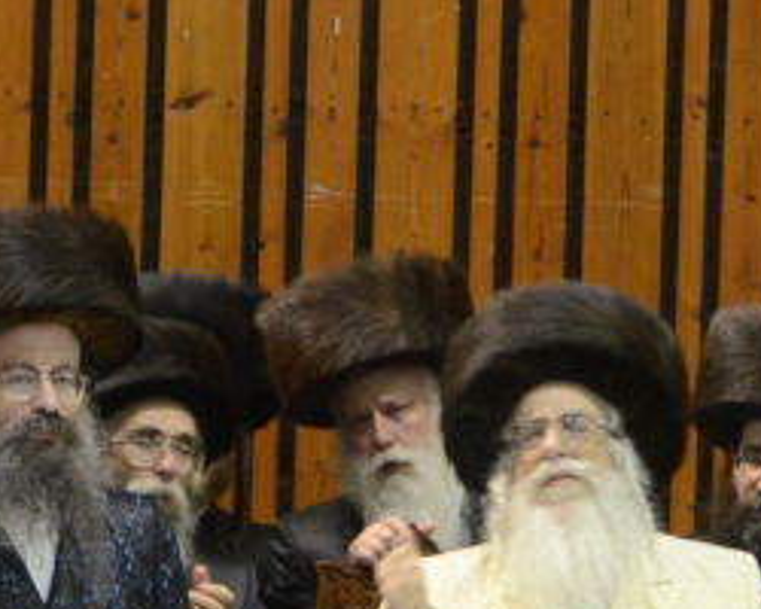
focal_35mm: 317
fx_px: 7138
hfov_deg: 6.1
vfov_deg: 4.9
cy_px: 368
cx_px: 804
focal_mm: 55
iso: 1600
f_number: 5
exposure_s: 1/50
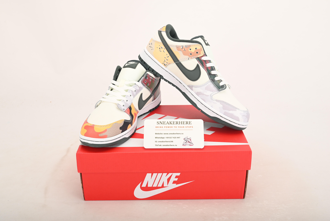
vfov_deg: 34.2
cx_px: 165
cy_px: 110
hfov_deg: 49.5
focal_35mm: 39
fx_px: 358
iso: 100
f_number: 11
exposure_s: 1/200
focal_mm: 39
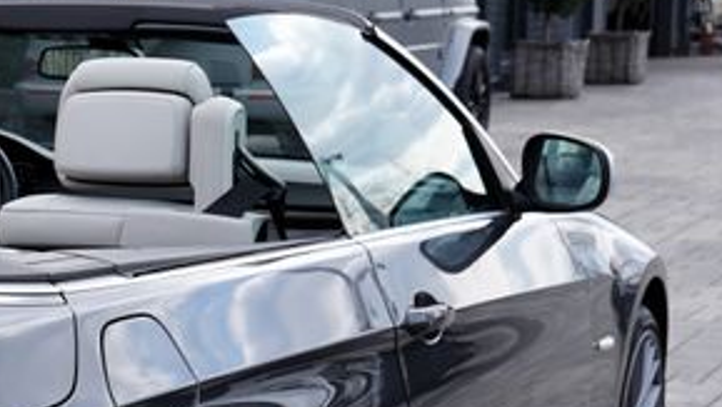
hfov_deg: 16.0
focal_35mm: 126
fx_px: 2414
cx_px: -270
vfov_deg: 9.6
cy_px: 416
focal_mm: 34
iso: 100
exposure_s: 1/200
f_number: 6.3
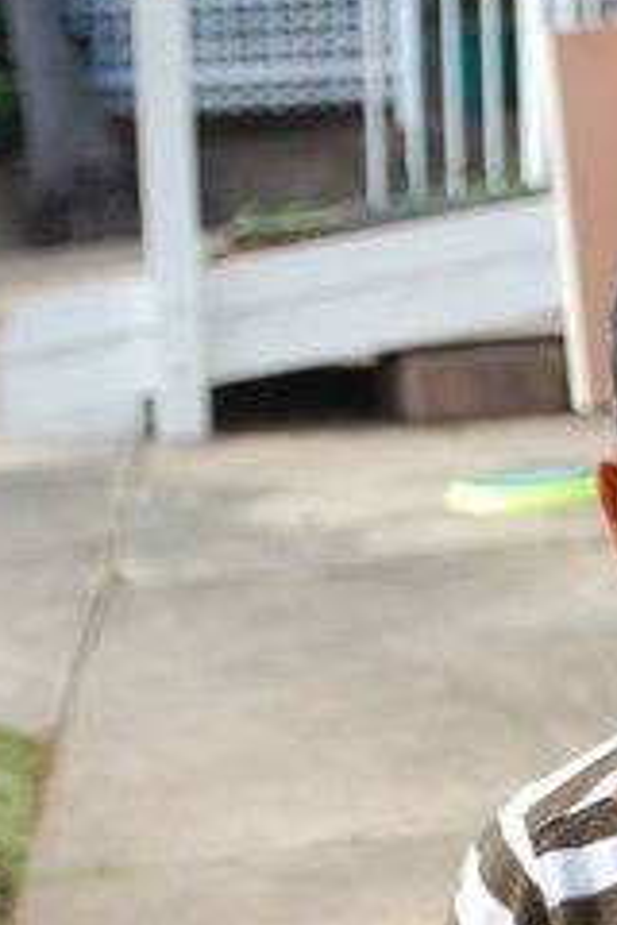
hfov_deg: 6.2
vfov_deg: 9.2
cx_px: 648
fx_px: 5664
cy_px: 1206
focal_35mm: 220
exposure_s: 1/200
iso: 200
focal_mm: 55
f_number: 7.1
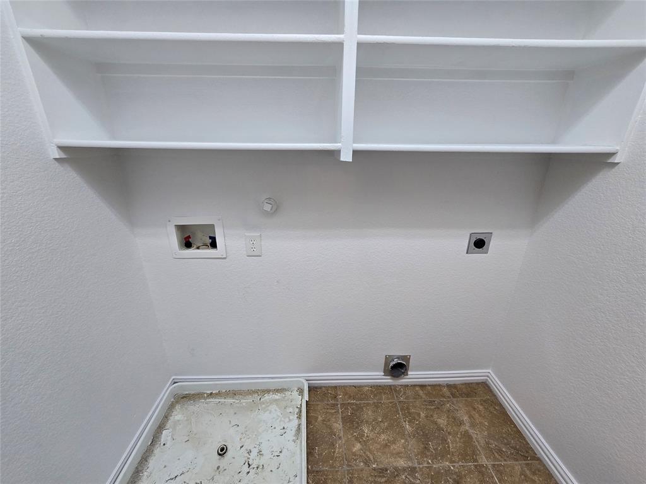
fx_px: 243
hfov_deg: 106.2
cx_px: 323
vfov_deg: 89.9
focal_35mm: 13
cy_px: 242
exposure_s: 1/60
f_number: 2.2
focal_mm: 2.2
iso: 200
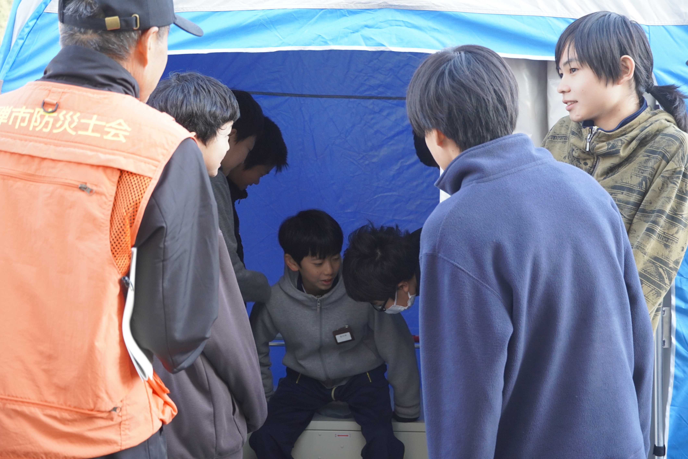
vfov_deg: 19.0
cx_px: 344
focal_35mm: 72
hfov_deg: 28.1
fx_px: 1377
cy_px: 230
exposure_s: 1/160
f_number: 5
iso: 1000
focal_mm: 48
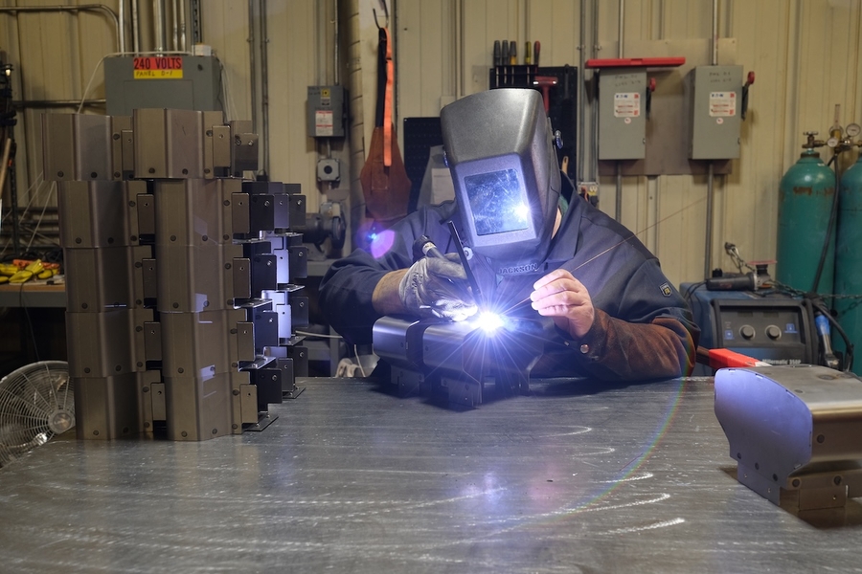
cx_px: 431
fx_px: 838
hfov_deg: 54.4
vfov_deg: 37.9
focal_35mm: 35
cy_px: 287
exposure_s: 1/60
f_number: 4
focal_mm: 23
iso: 500
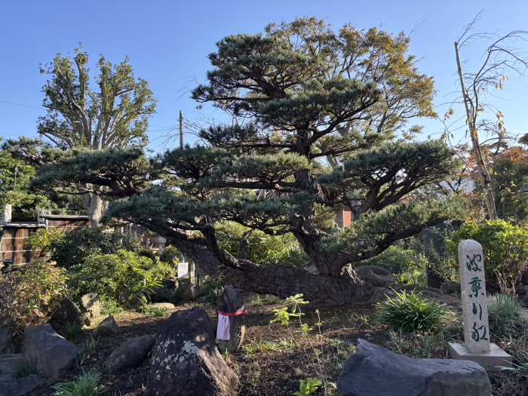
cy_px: 198
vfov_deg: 53.1
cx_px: 264
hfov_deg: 67.3
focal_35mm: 26
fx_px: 397
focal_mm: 5.96
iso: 50
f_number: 1.6
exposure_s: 1/574
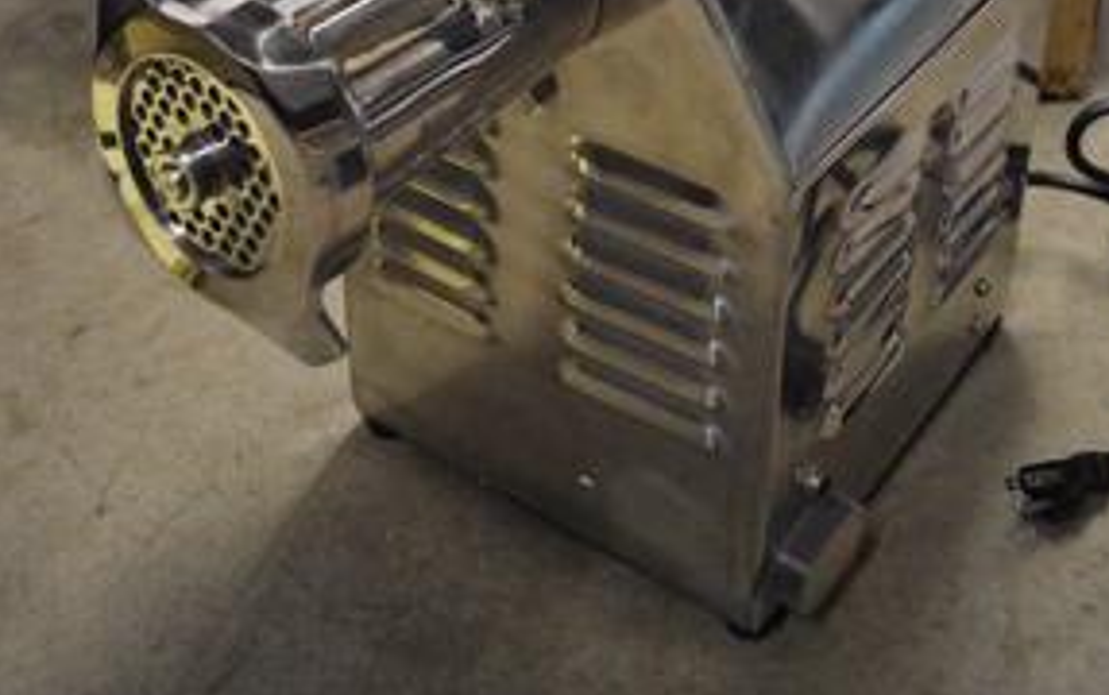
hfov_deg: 39.5
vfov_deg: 23.1
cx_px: 603
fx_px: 1543
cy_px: -160
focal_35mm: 51
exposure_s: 1/125
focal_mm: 20
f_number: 3.5
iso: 2200
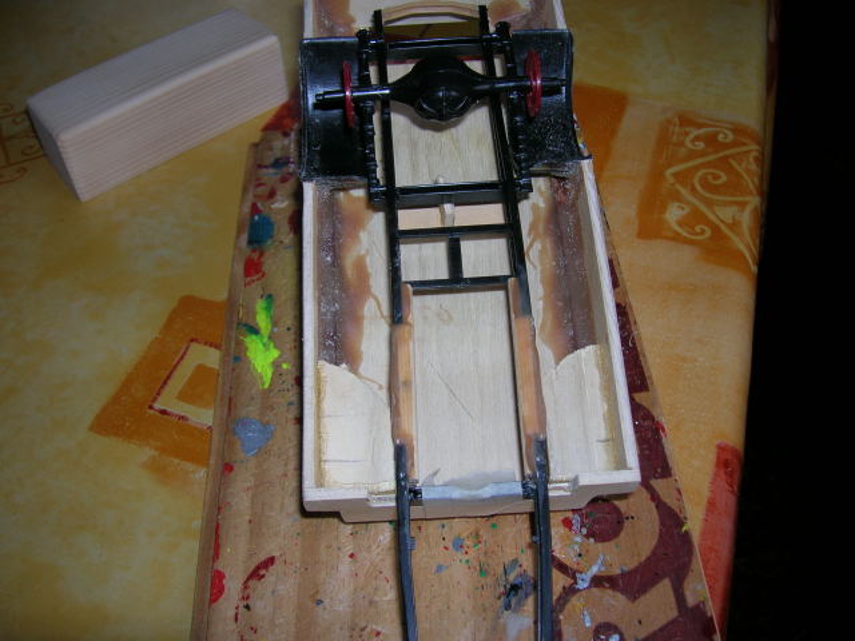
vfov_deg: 41.8
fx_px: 840
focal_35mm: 34
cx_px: 428
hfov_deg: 54.0
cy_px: 320
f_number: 2.9
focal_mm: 5.7
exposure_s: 1/60.1
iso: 50
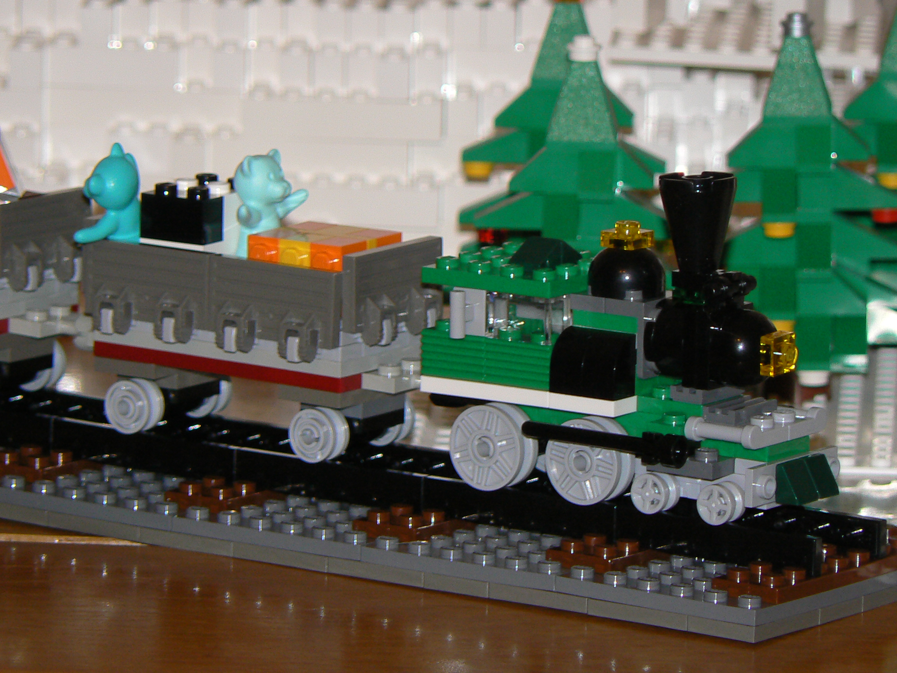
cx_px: 448
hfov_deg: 6.1
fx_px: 8474
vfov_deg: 4.5
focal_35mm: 327
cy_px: 336
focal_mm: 44.7
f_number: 3.3
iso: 100
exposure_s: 1/30
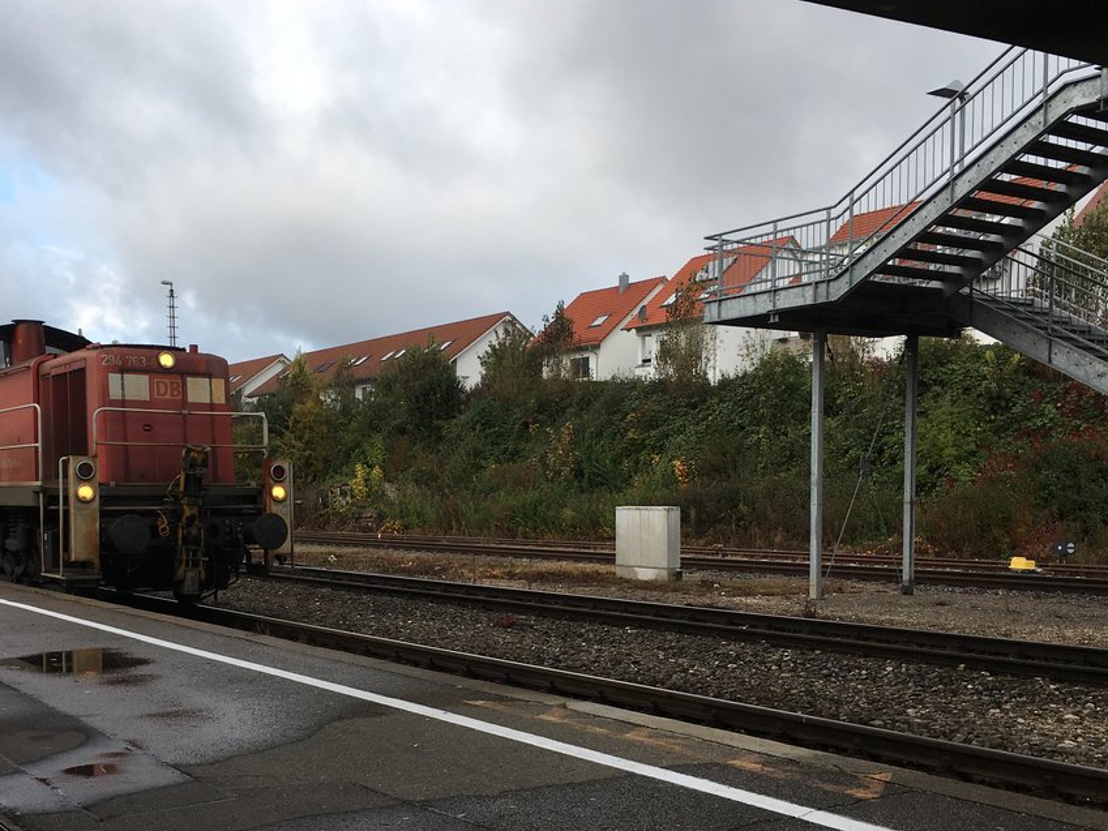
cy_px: 552
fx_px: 1313
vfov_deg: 34.8
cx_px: 431
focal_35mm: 41
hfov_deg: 45.5
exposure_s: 1/466
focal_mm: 4.15
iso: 25
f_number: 2.2
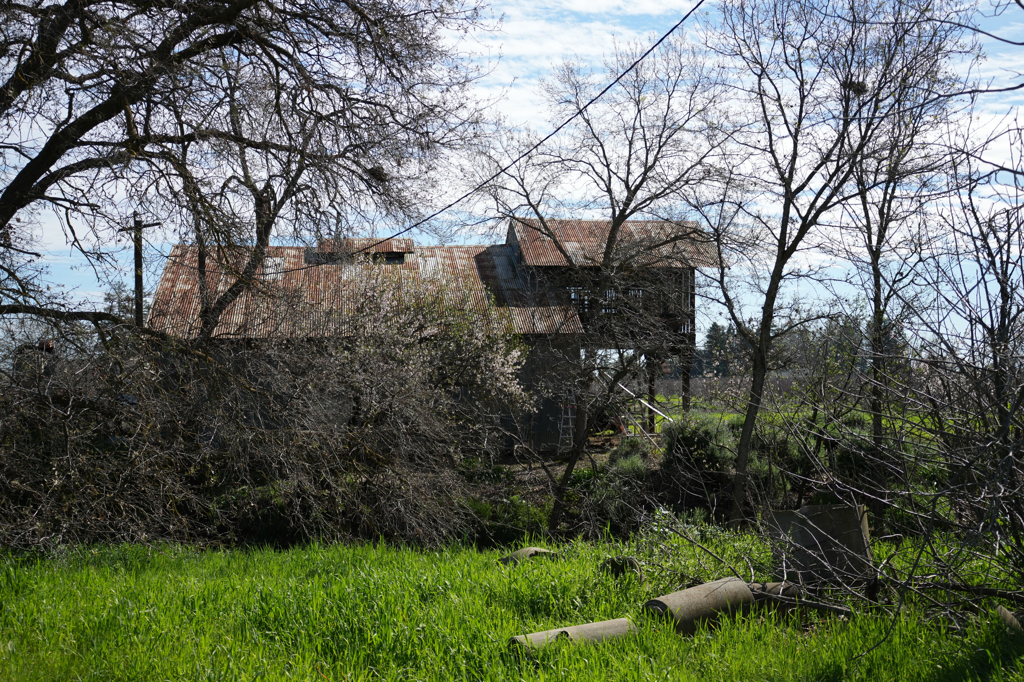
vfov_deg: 26.5
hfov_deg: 38.9
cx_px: 512
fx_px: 1451
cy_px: 341
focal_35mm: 51
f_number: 5
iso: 320
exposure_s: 1/1600
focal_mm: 51
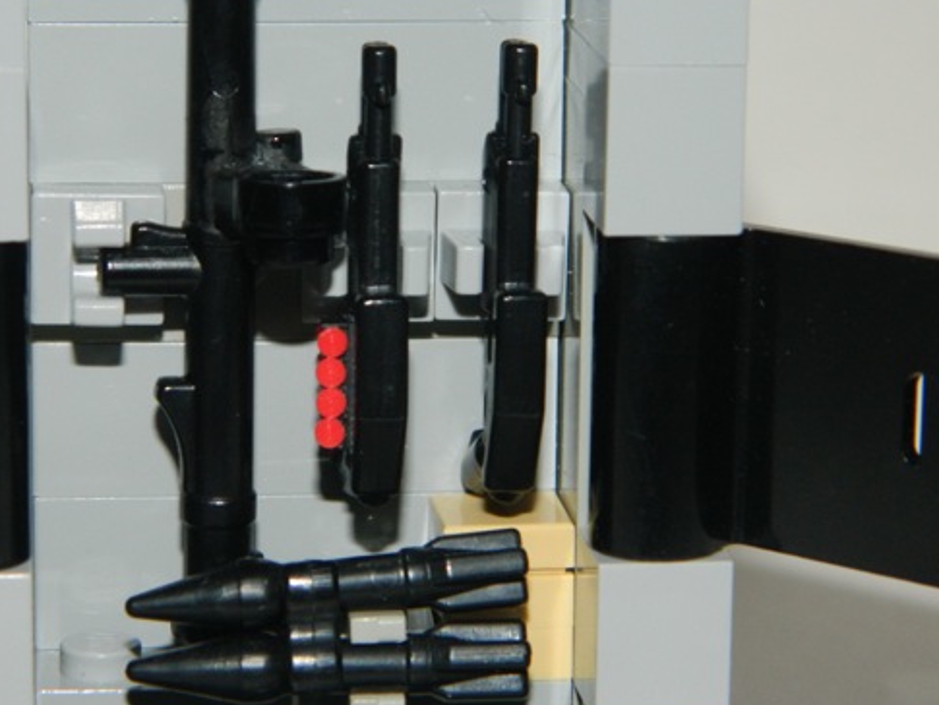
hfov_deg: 14.5
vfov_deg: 10.9
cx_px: 364
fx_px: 3690
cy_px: 323
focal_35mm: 136
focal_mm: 18.6
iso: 200
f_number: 12.6
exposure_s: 1/60
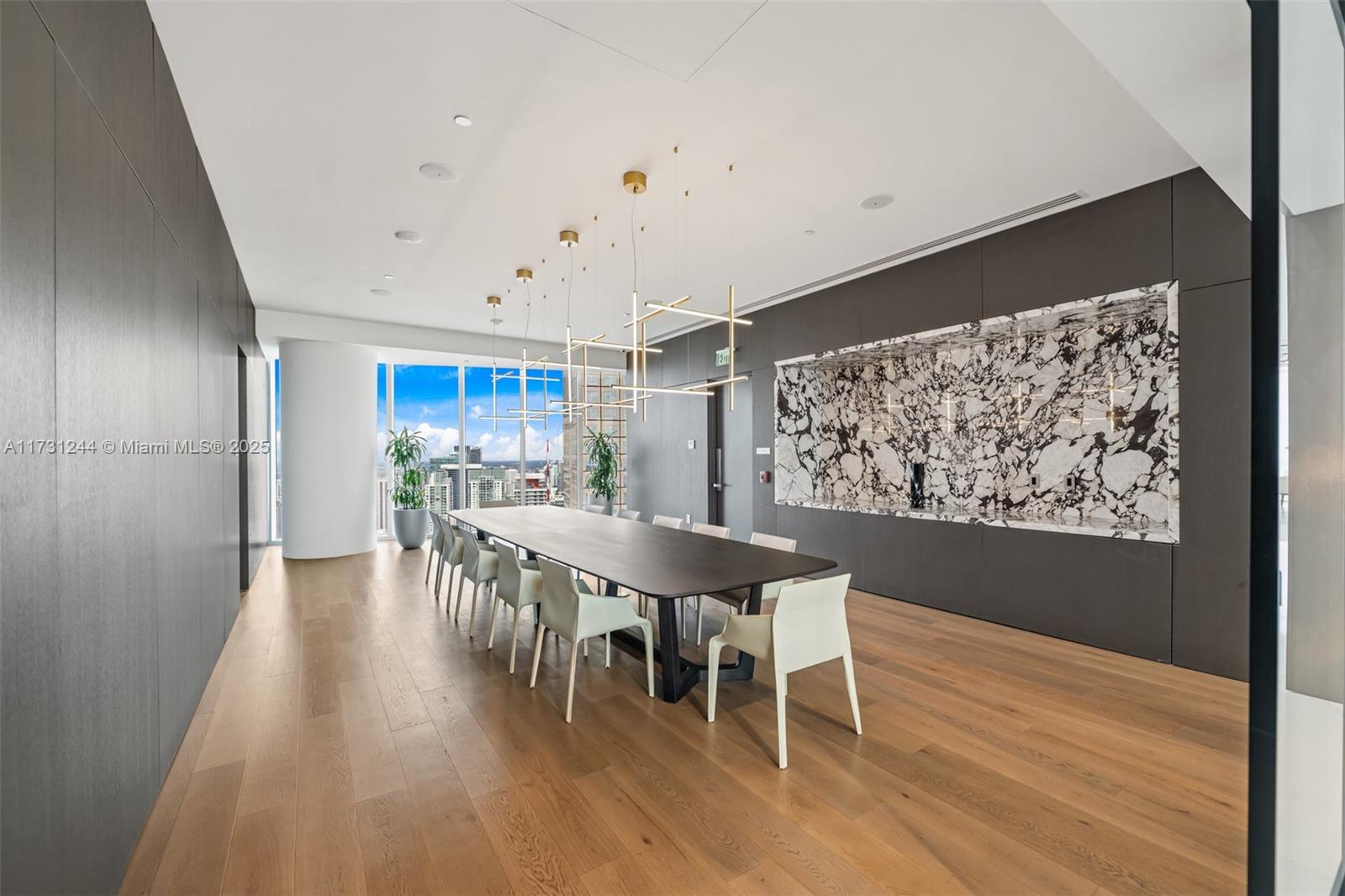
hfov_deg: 104.3
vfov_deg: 81.2
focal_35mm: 14
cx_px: 672
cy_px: 448
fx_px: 523
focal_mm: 14
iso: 1000
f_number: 5
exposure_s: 1/125
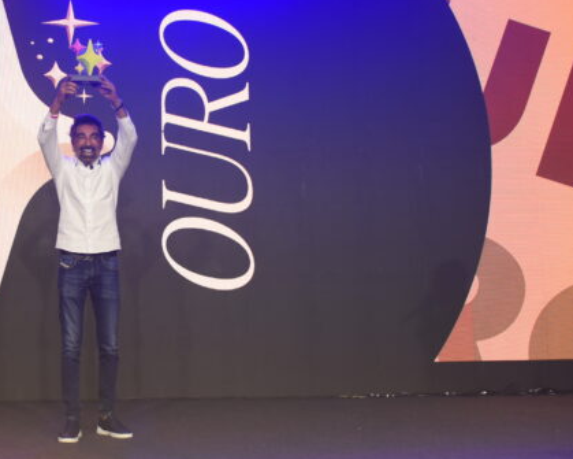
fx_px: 933
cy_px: 201
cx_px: 123
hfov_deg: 33.3
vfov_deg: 27.6
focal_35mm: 55
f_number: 4
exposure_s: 1/200
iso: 1600
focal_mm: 32
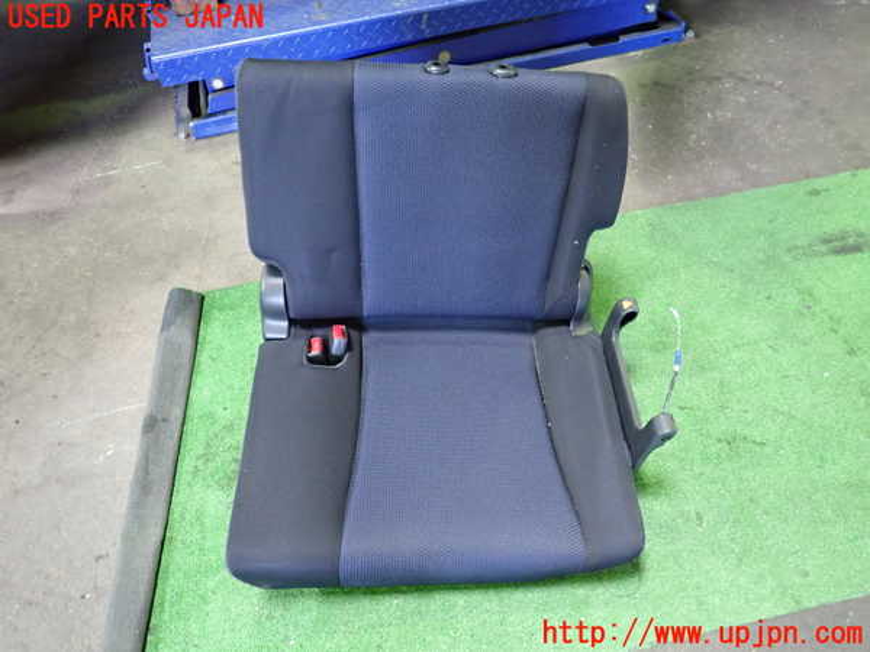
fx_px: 628
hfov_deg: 69.4
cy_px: 326
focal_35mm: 25
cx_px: 435
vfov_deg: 54.9
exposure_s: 1/30
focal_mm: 4.5
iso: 400
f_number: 2
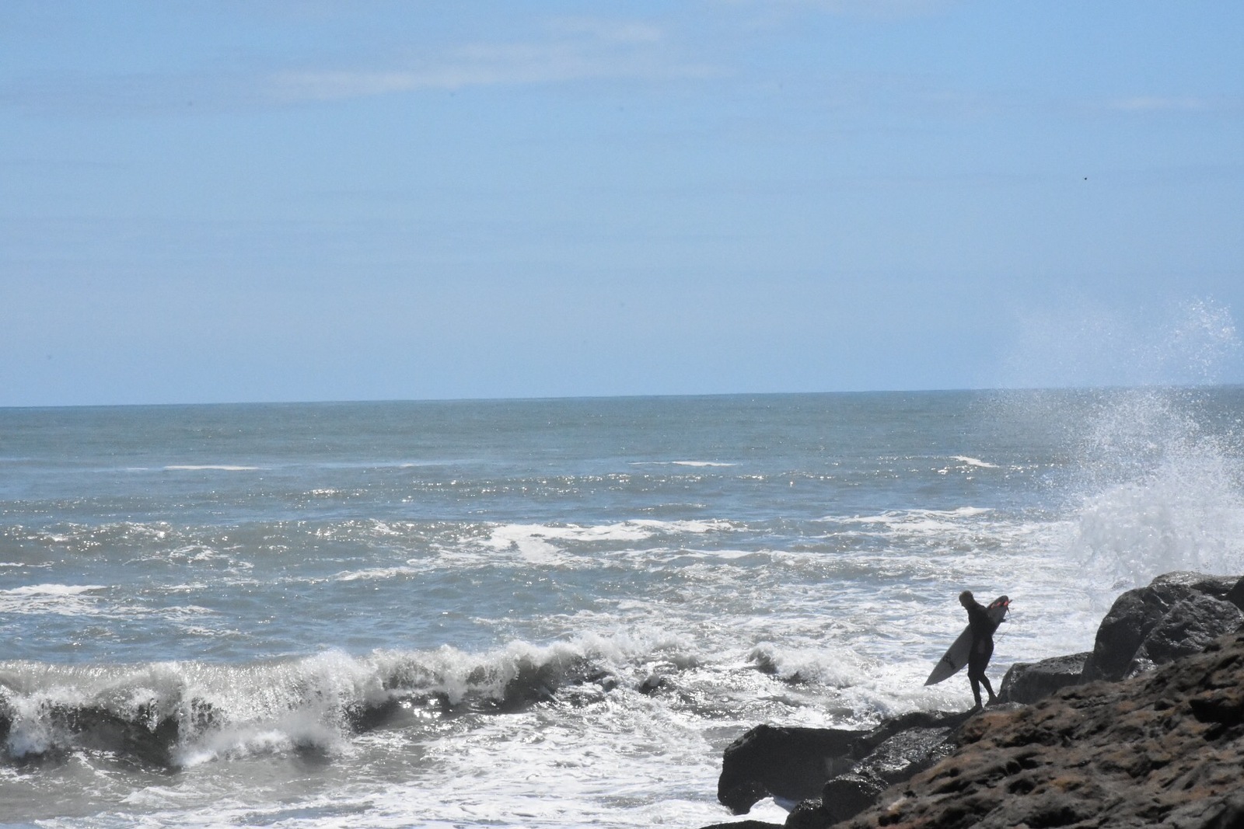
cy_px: 414
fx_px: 5443
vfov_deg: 8.7
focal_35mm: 158
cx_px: 622
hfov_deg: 13.0
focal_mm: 105
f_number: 29
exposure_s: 1/3200
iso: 5000
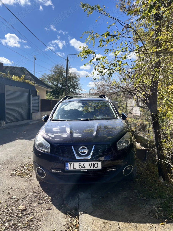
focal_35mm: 28
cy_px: 121
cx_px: 86
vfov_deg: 63.4
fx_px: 187
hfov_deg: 49.7
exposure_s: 1/2062
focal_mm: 5.1
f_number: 1.6
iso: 50
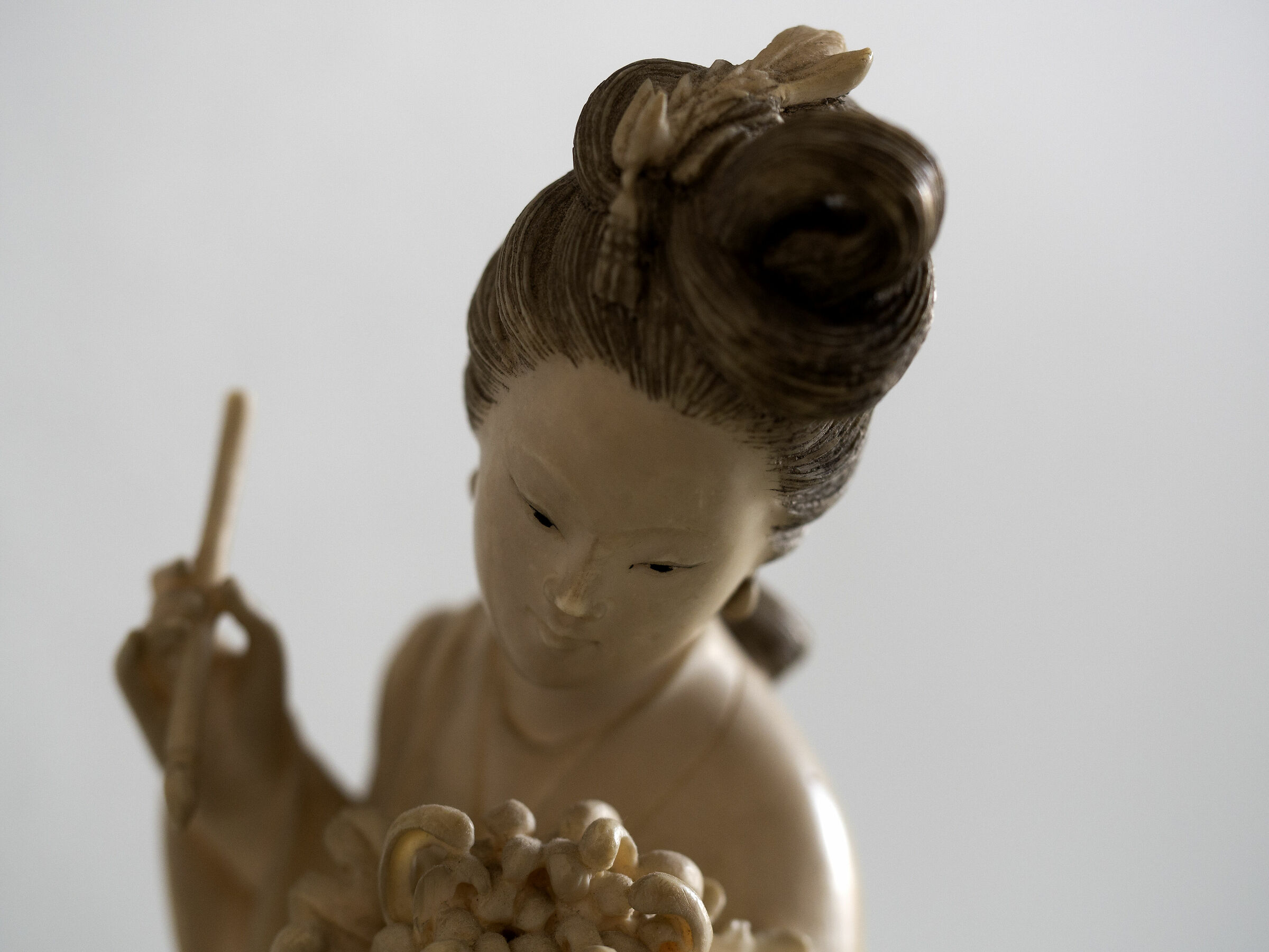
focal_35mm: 120
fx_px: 4399
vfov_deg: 12.3
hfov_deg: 16.4
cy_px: 476
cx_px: 634
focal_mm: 60
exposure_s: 1/30
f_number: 2.8
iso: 400
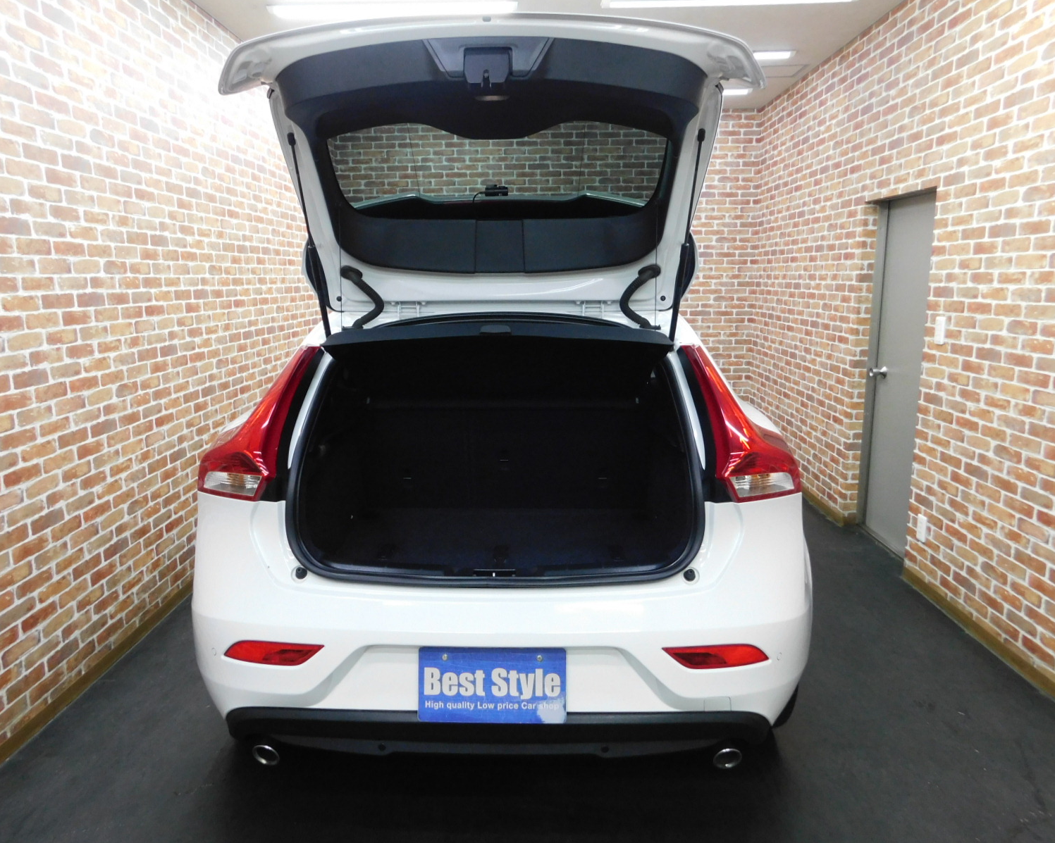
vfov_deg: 58.8
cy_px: 421
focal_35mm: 24
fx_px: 749
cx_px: 505
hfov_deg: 70.3
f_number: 3
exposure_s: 1/30
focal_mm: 4
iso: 320
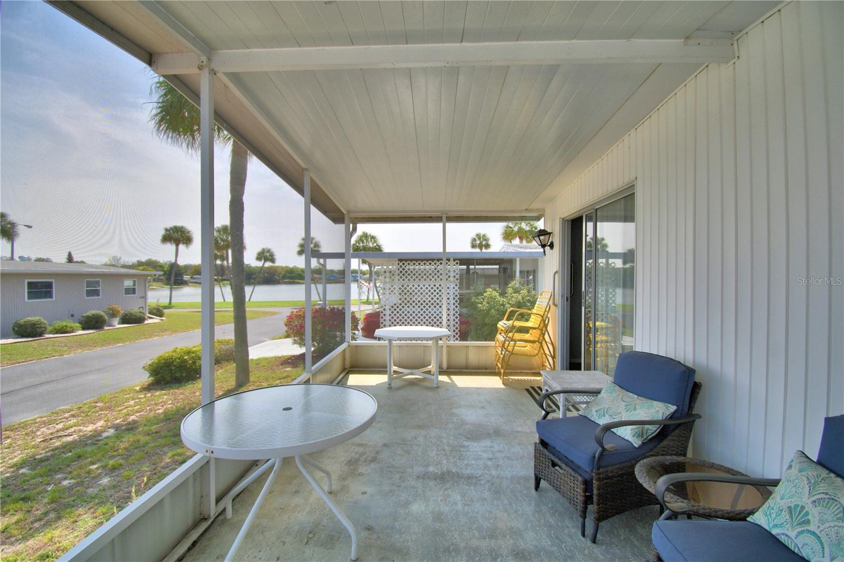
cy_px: 281
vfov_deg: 77.3
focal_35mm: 15
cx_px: 422
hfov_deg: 100.4
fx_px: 352
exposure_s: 1/640
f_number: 4.5
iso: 100
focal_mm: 10
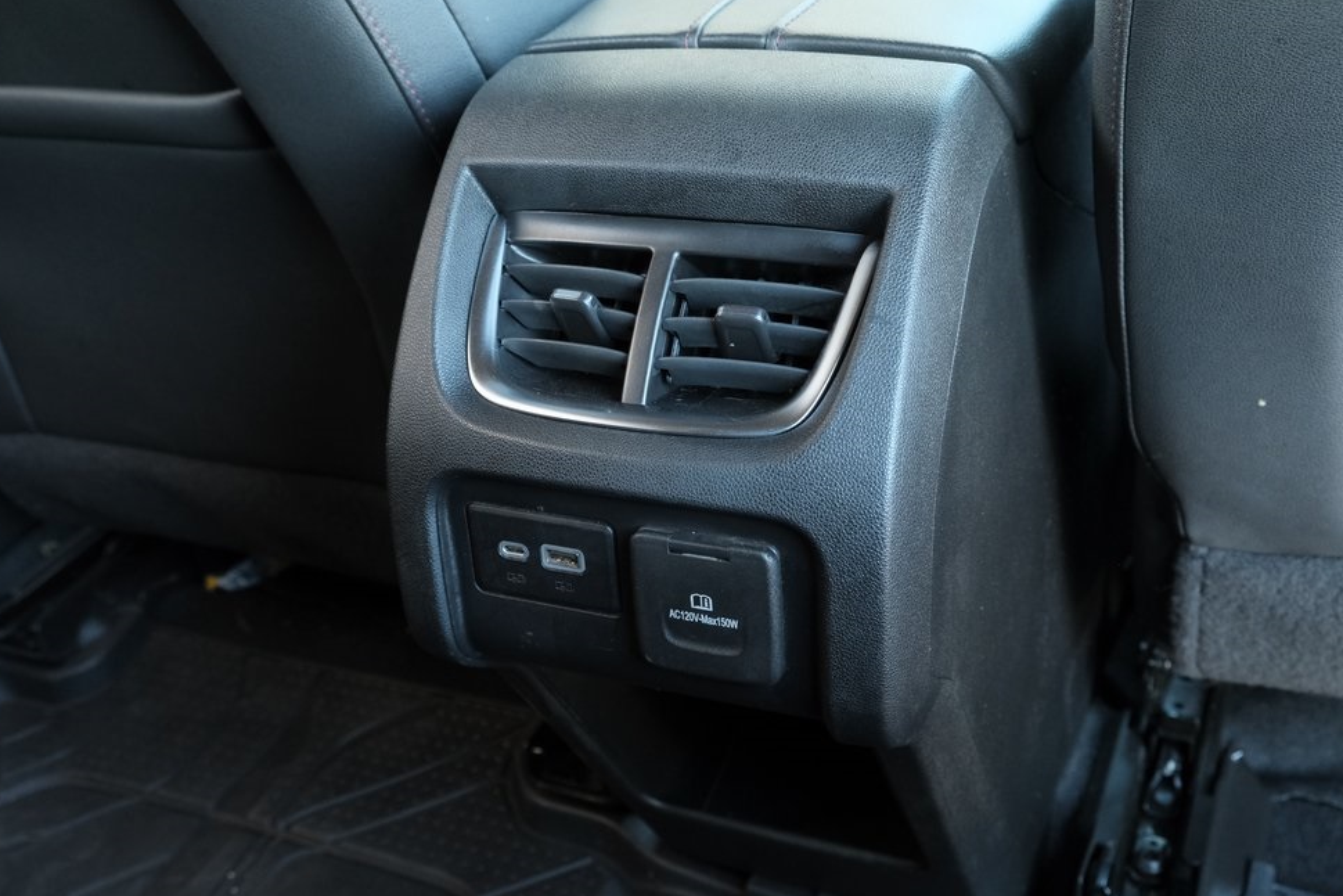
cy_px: 465
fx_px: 1418
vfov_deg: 35.1
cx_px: 644
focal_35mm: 38
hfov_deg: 50.7
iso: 2500
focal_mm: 24.3
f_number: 5
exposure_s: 1/40
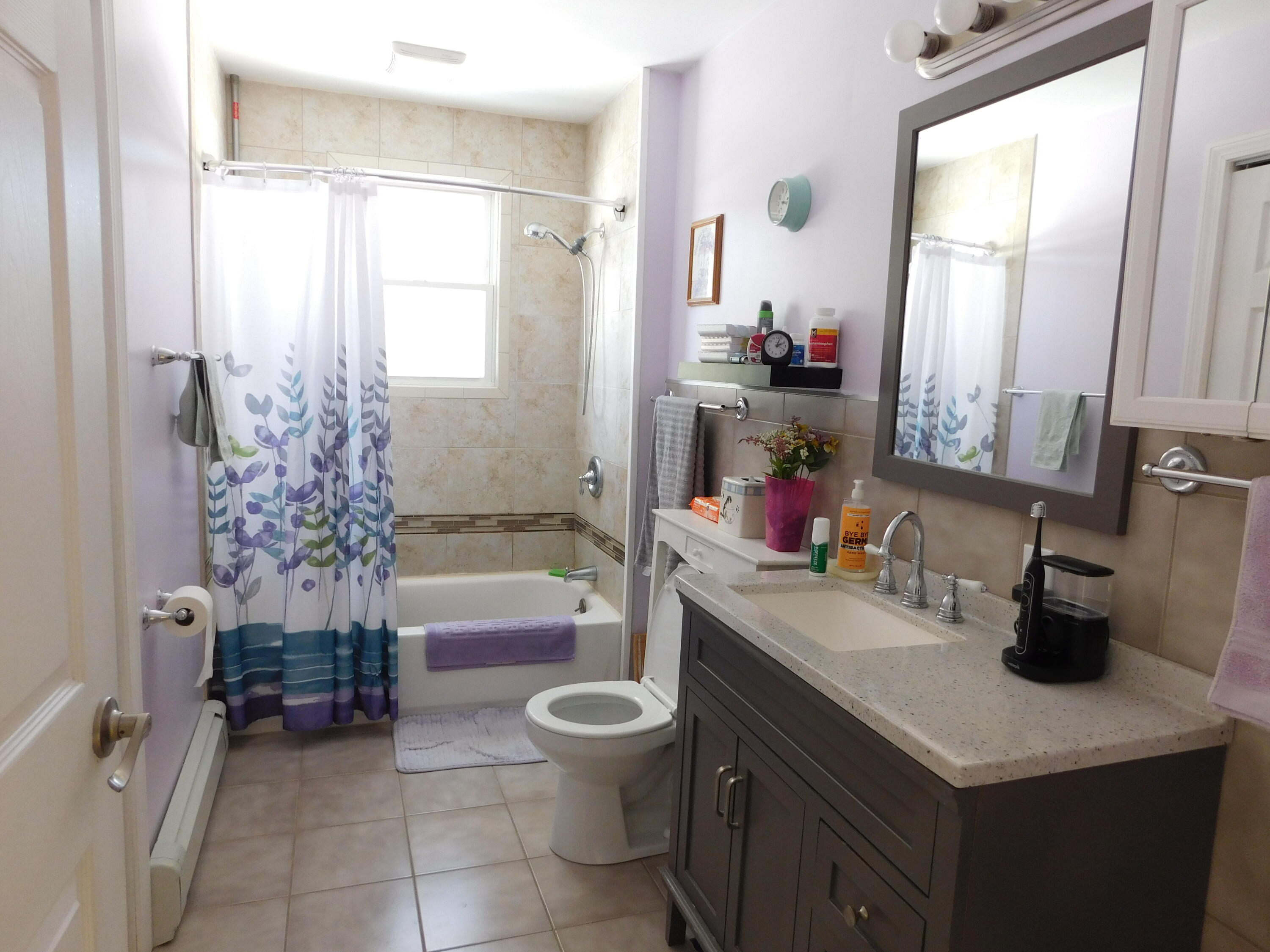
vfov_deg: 58.9
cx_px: 635
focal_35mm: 23
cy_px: 476
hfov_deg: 73.9
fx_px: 844
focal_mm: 4
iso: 160
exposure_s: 1/30
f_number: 3
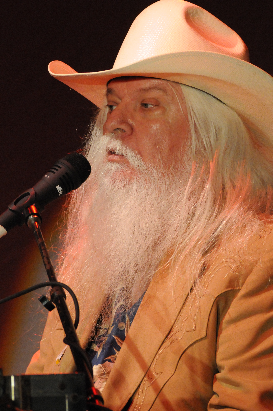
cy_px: 216
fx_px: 3633
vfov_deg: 6.5
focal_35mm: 319
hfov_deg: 4.3
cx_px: 148
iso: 3200
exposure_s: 1/320
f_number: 9
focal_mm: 185
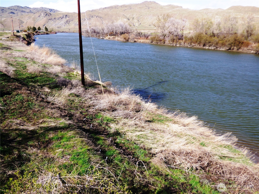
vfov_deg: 48.2
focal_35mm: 29
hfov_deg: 61.7
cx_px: 130
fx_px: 217
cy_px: 97
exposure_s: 1/1000
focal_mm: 5.04
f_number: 3.2
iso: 100
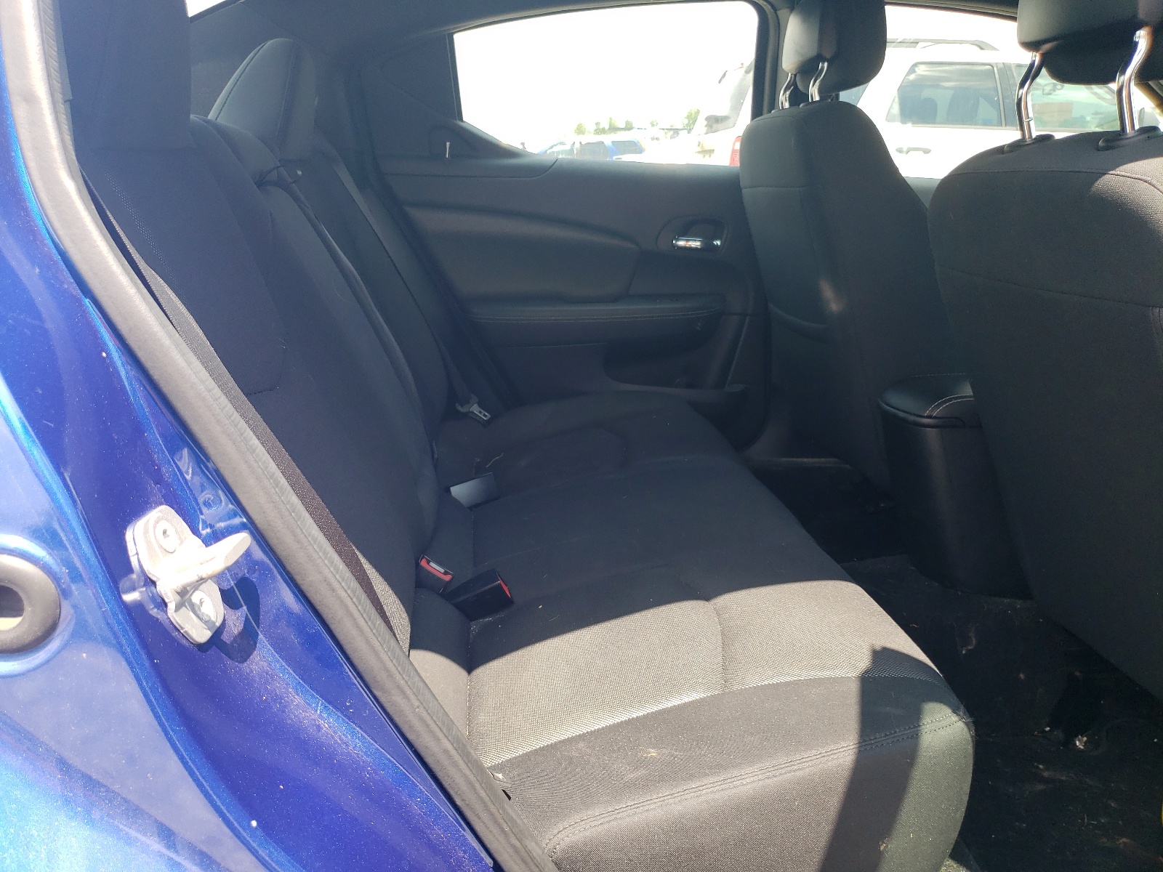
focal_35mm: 26
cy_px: 436
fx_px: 874
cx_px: 582
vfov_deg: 53.1
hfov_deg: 67.3
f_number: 1.5
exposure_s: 1/417
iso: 50
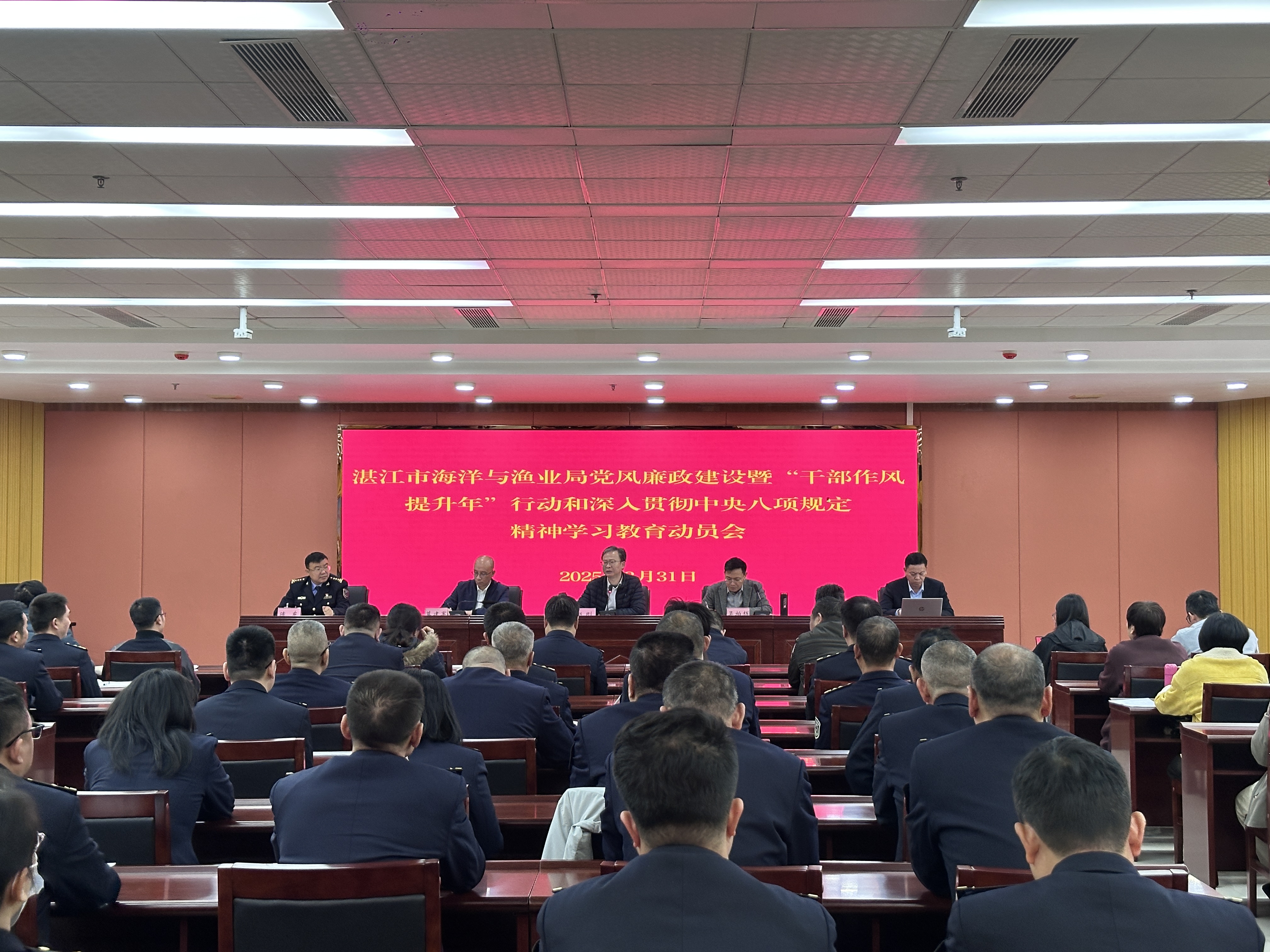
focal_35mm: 48
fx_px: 1761
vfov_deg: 30.3
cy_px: 476
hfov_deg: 39.7
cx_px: 635
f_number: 1.78
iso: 200
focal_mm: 6.86
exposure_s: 1/60
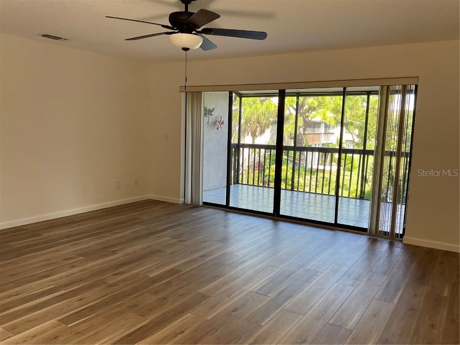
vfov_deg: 48.2
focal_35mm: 29
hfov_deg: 61.7
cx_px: 230
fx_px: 385
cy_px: 172
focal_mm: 3
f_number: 1.8
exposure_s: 1/122
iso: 50
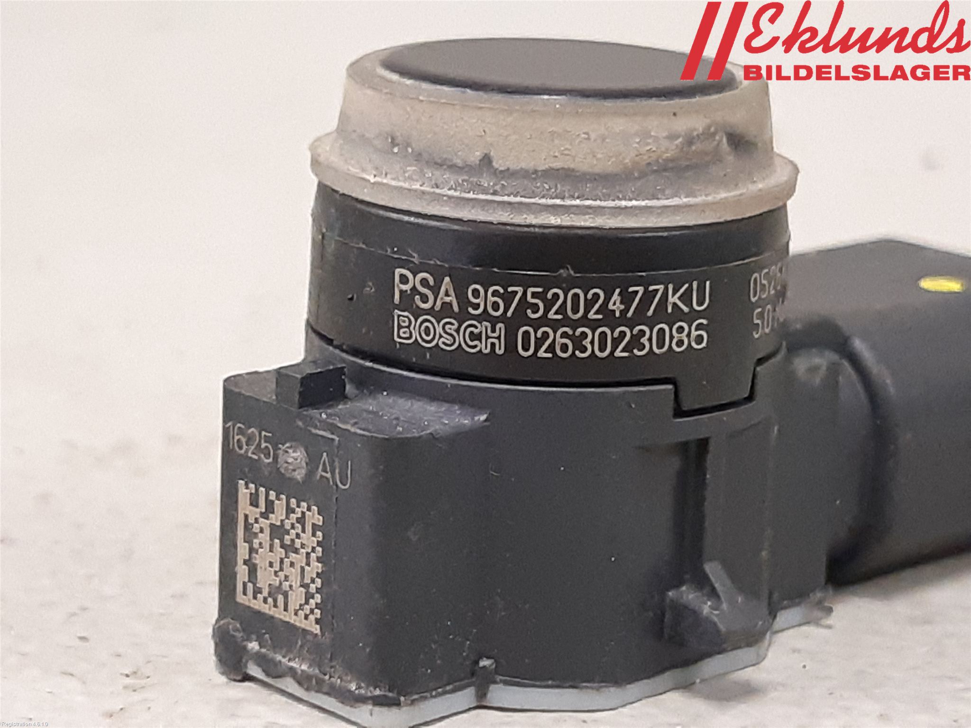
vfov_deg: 53.1
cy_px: 364
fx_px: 729
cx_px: 486
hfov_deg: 67.3
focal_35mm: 26
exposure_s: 1/50
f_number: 1.7
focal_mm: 3.93
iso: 250
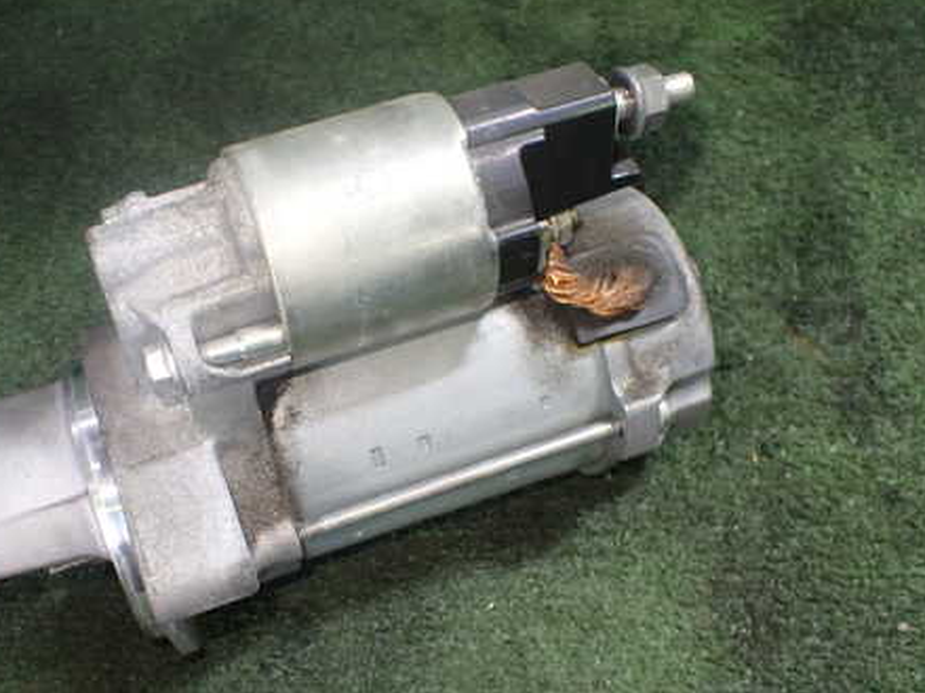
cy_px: 413
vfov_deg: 35.0
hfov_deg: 45.3
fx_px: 1095
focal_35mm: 41
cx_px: 333
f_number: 2.3
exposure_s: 1/100
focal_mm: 5.4
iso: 800
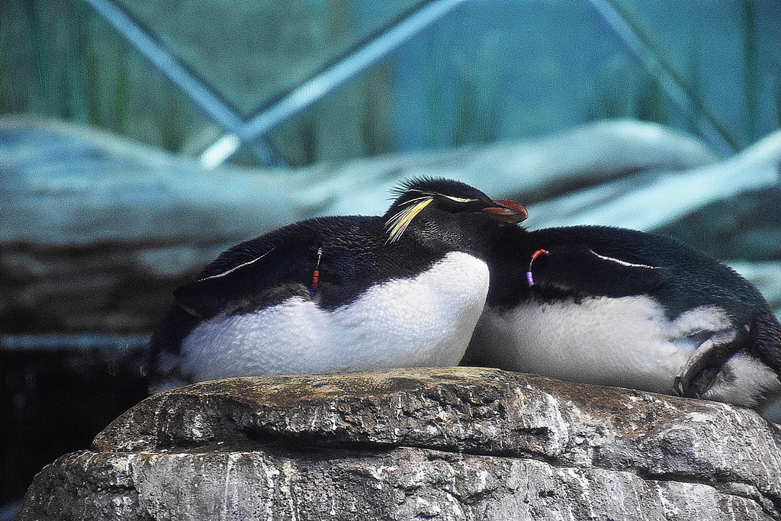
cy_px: 260
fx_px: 4556
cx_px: 390
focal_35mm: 210
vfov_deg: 6.5
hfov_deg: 9.8
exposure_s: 1/500
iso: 4000
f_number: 5.6
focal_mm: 140
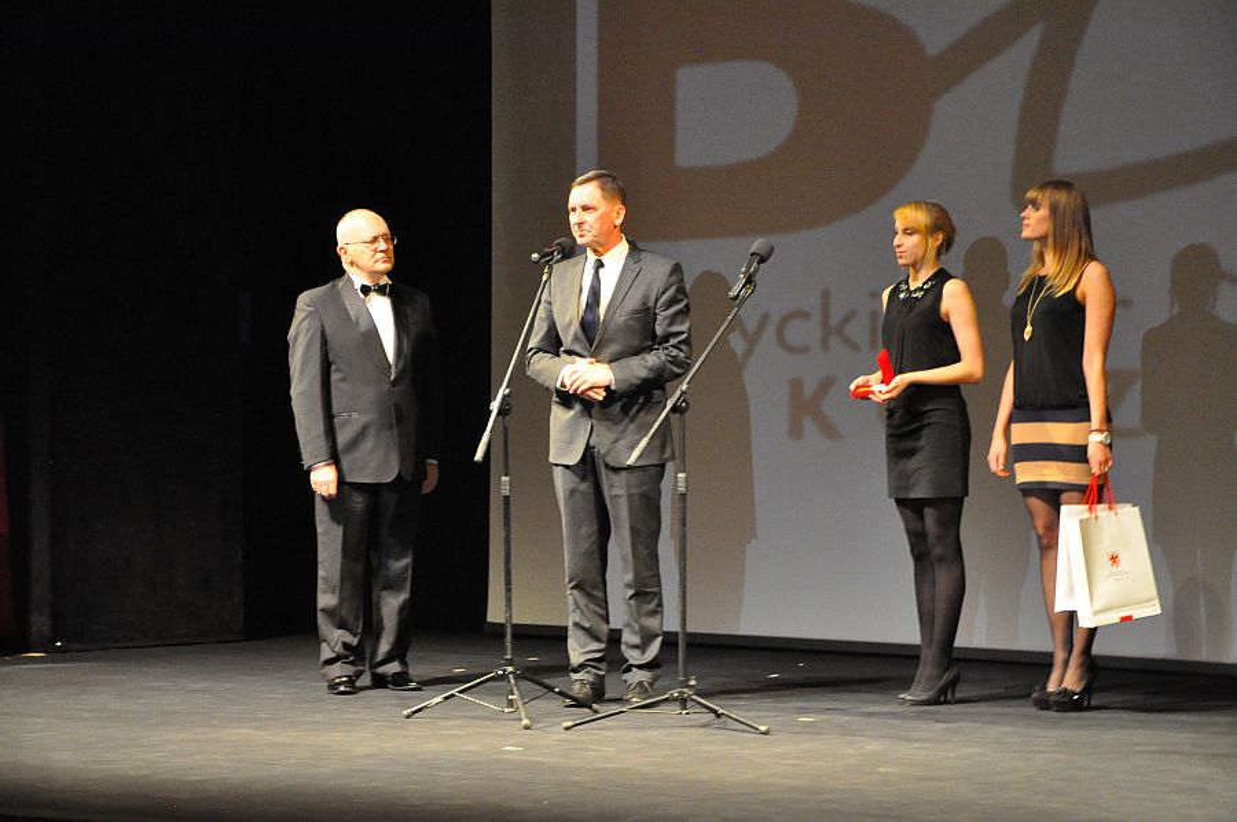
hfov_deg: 20.6
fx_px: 3398
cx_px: 618
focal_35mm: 99
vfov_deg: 13.8
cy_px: 411
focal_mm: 66
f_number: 5.3
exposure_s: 1/15
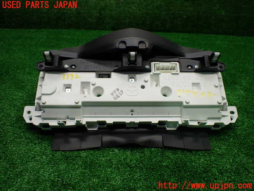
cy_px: 96
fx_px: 220
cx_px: 127
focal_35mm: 30
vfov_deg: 46.8
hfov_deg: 60.0
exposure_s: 1/125
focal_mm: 5.4
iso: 200
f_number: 2.3
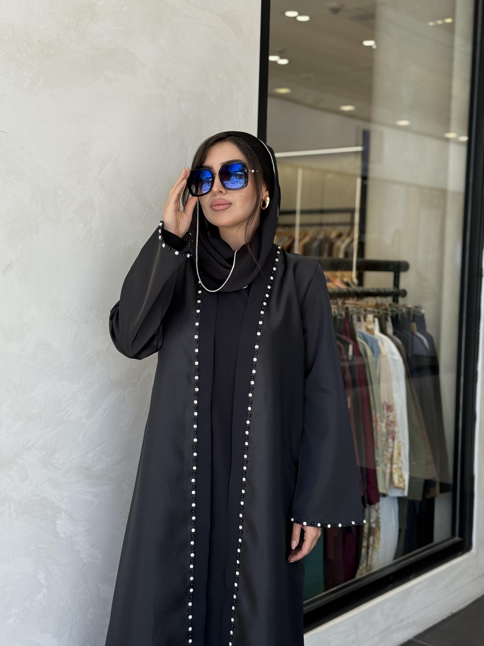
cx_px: 242
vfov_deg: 39.7
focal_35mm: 48
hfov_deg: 30.3
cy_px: 323
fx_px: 895
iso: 80
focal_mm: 6.76
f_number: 1.78
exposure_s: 1/762
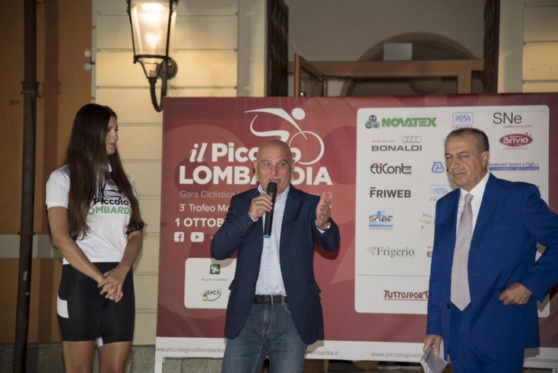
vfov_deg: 14.4
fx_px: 1473
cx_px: 279
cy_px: 186
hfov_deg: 21.4
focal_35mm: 95
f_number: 4
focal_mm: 95
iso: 200
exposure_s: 1/100
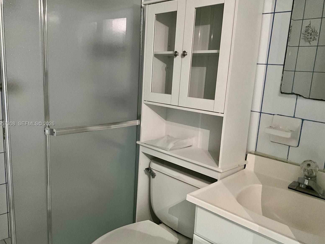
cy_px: 124
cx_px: 157
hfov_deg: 60.0
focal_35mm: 30
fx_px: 282
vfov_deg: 46.8
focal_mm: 3
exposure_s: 1/30
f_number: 1.8
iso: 320
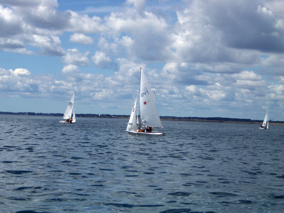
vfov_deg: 14.1
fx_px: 861
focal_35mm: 105
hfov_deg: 18.7
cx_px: 142
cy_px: 106
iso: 50
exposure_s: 1/400
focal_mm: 17.4
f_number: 7.7
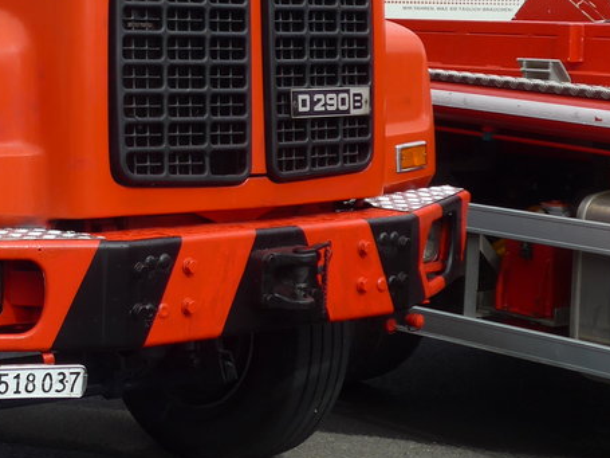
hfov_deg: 19.3
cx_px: -158
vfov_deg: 15.4
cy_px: 81
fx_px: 1674
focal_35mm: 95
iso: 80
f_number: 2.8
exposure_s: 1/800
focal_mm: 7.5
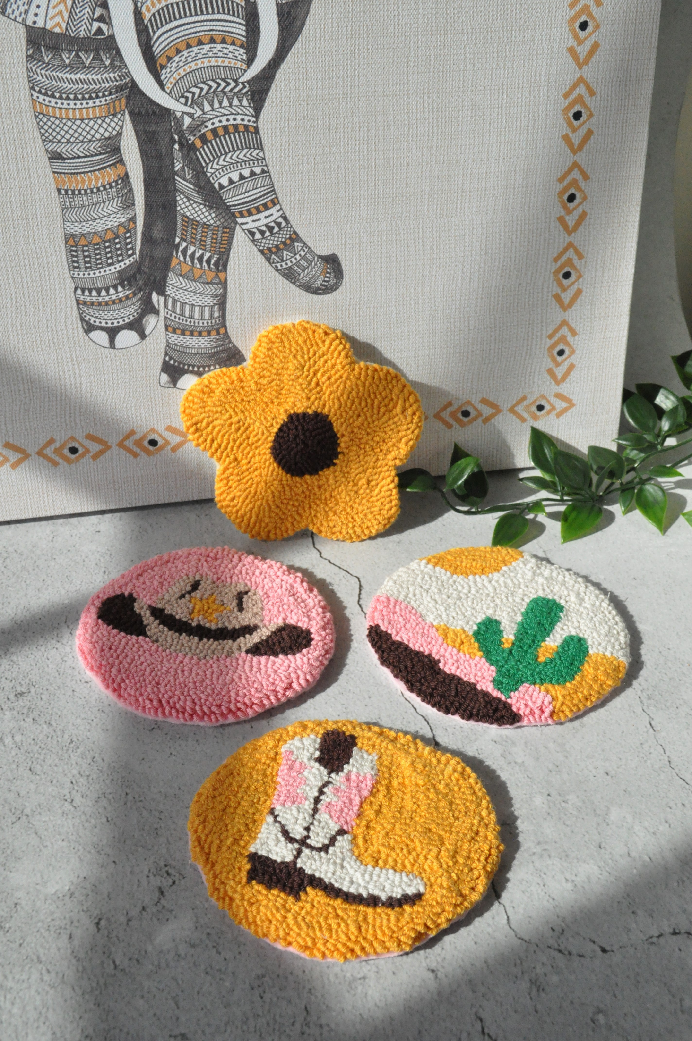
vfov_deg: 45.0
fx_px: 1257
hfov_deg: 30.8
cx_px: 346
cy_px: 520
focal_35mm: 44
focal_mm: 29
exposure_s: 1/1600
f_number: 10
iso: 2500
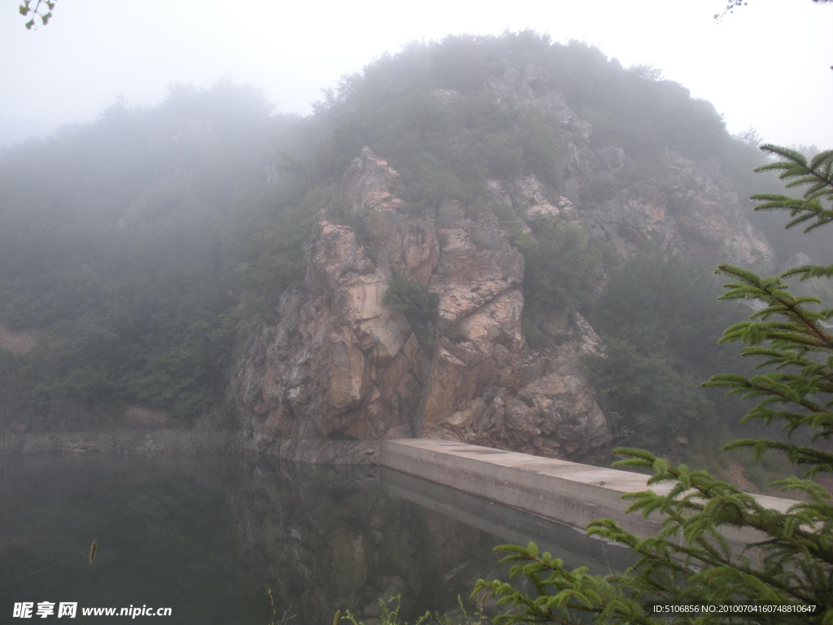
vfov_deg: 39.7
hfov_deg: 51.4
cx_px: 416
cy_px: 312
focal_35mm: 36
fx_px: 866
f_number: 3.5
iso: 113
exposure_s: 1/130
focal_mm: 6.3
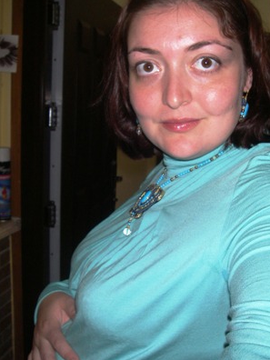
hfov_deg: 33.6
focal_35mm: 43
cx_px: 137
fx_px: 447
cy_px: 187
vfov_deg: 43.8
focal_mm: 6.3
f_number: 3.3
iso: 160
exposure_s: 1/40
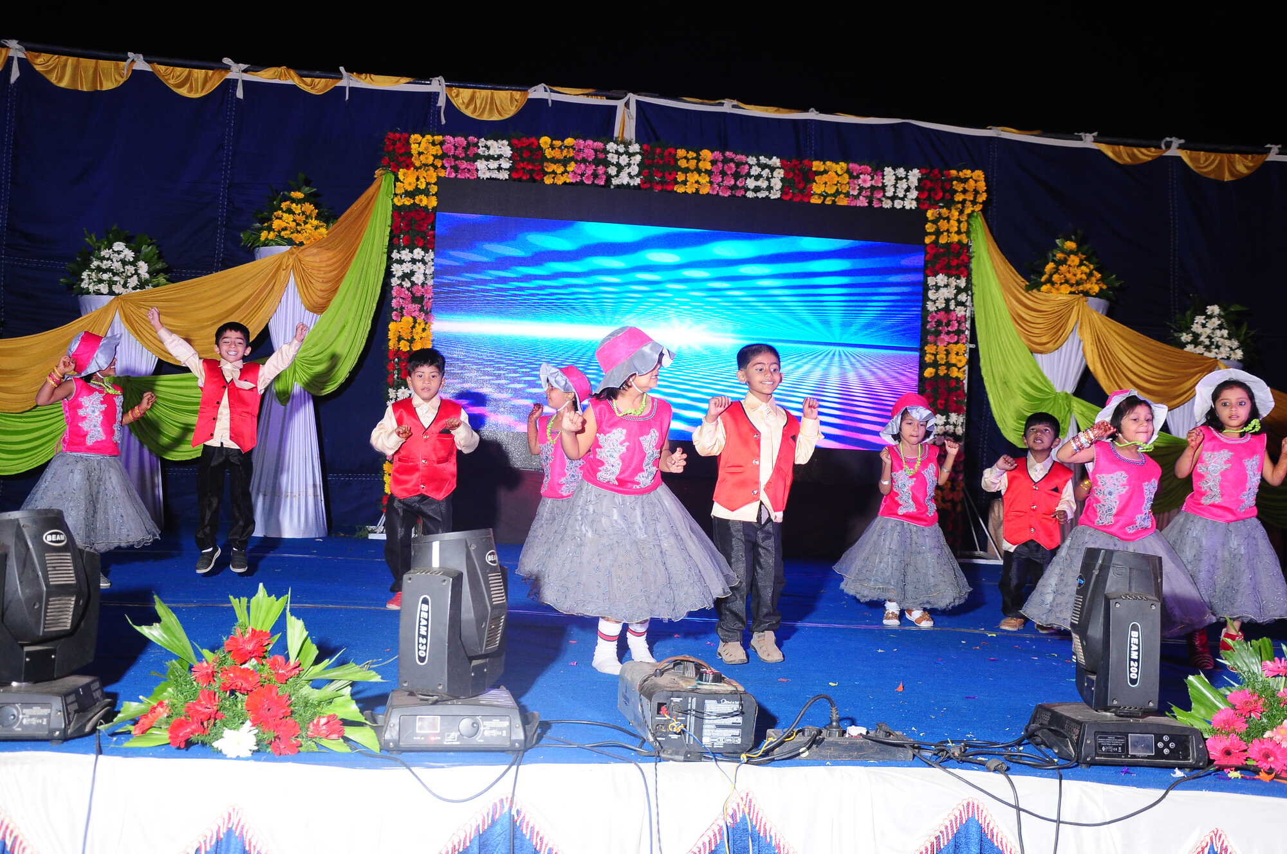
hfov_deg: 46.5
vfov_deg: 31.8
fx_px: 1500
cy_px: 427
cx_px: 644
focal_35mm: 42
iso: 640
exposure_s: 1/100
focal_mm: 28
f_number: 5
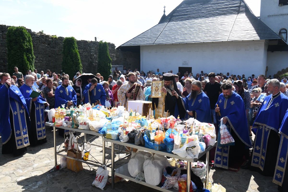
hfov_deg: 61.9
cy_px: 96
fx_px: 240
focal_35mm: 30
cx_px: 144
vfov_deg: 43.6
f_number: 11
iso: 200
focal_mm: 20
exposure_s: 1/125
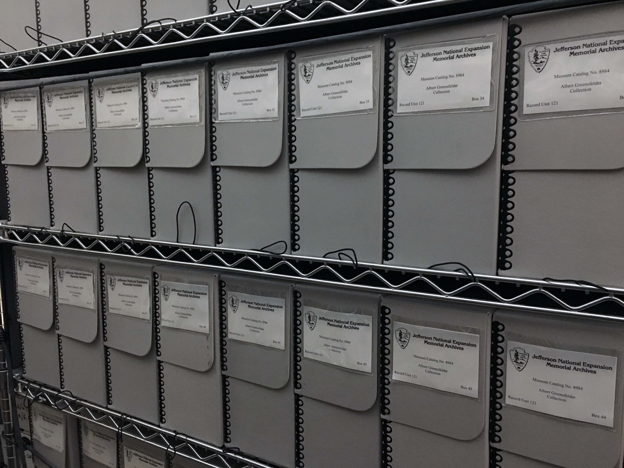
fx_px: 523
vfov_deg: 48.2
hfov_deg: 61.7
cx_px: 312
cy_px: 234
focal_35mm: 29
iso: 500
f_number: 2.2
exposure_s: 1/15
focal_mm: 4.15
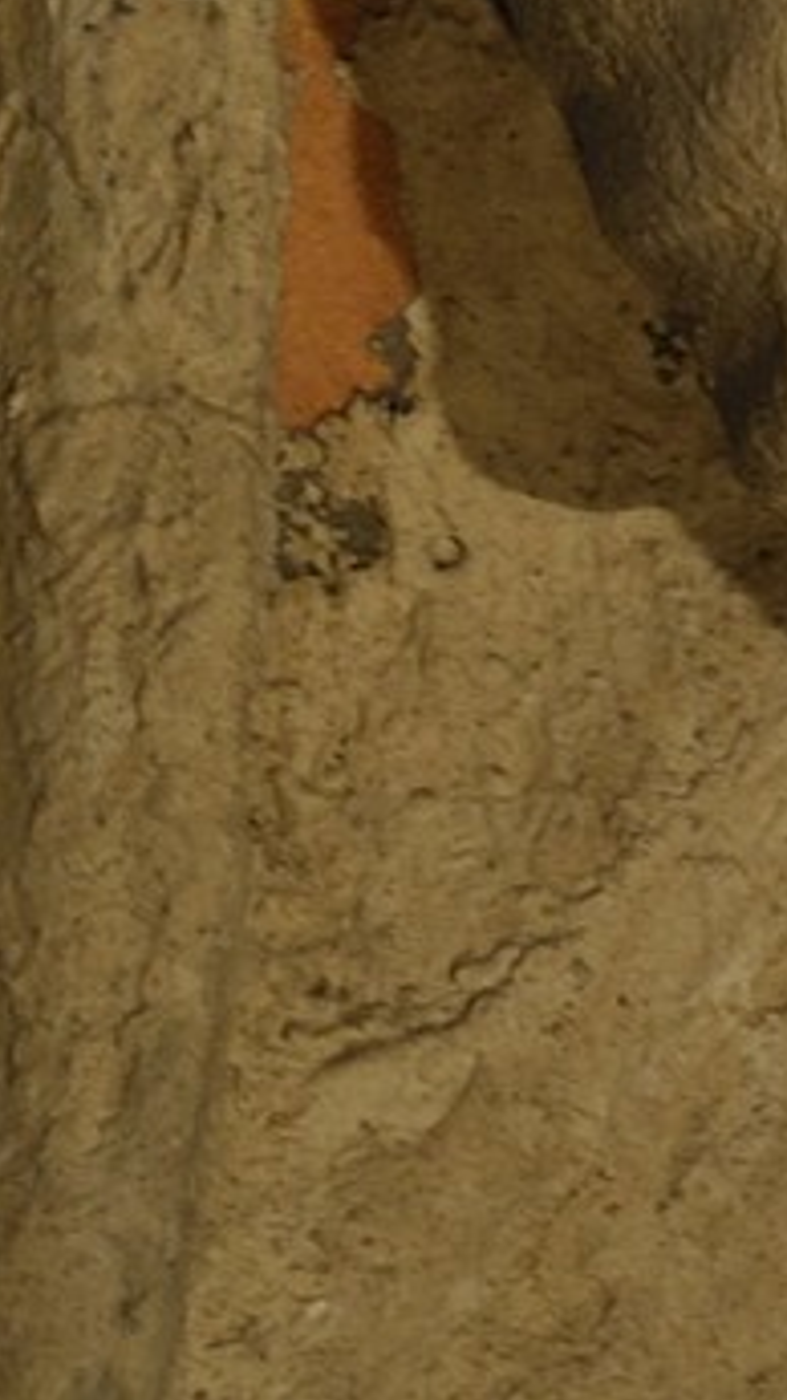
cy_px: -2279
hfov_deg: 0.6
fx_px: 81415
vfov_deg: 1.0
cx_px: 2759
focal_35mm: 2194
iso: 100
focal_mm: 200
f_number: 8
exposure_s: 1
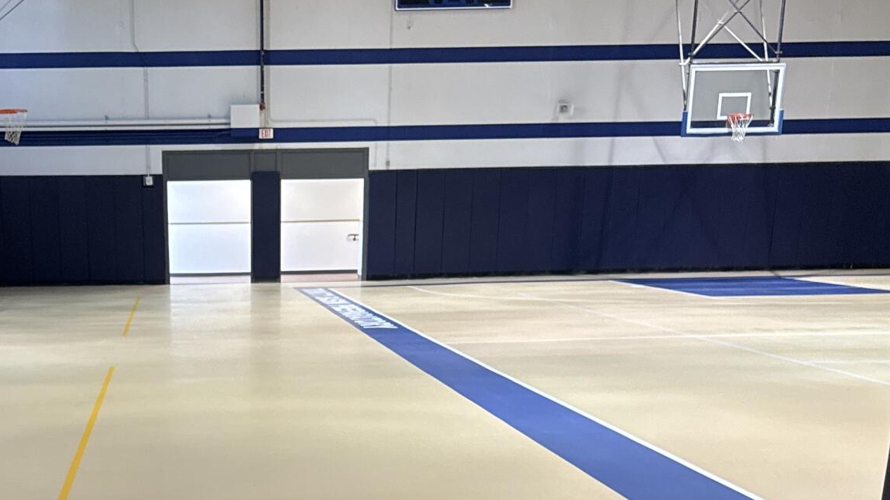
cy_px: 683
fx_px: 1369
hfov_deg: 35.2
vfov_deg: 18.9
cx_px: 212
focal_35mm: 58
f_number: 1.78
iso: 320
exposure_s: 1/60
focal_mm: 6.76
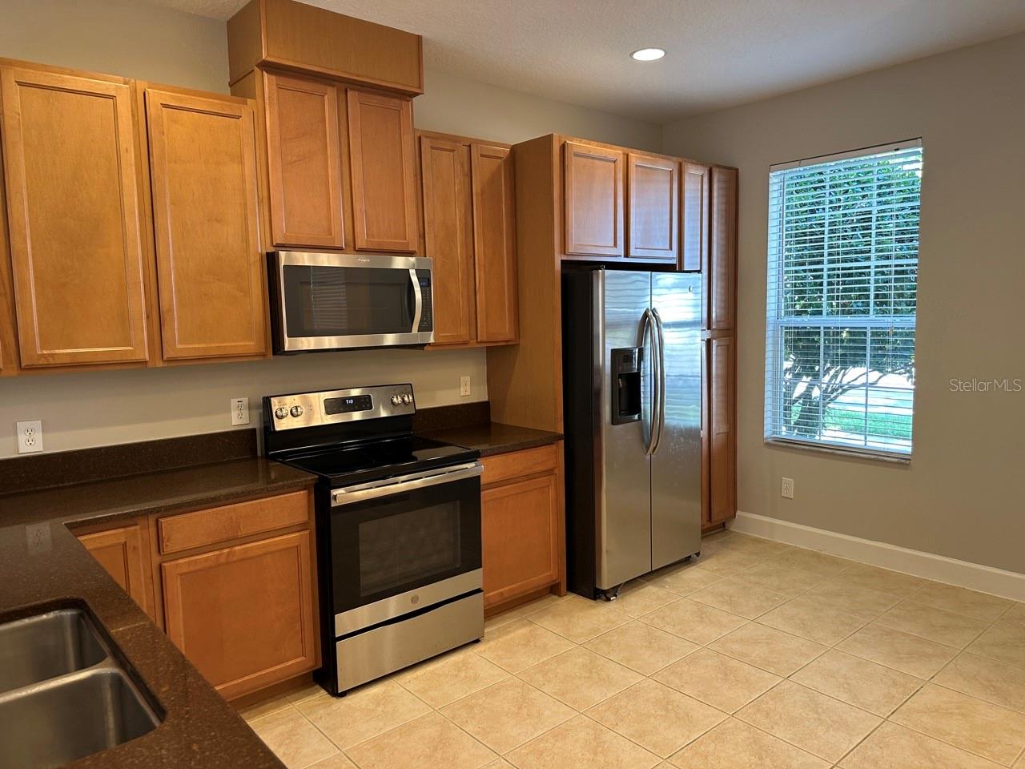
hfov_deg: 71.6
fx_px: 711
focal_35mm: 24
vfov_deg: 56.8
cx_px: 512
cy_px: 384
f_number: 1.78
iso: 160
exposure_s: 1/60
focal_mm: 6.86
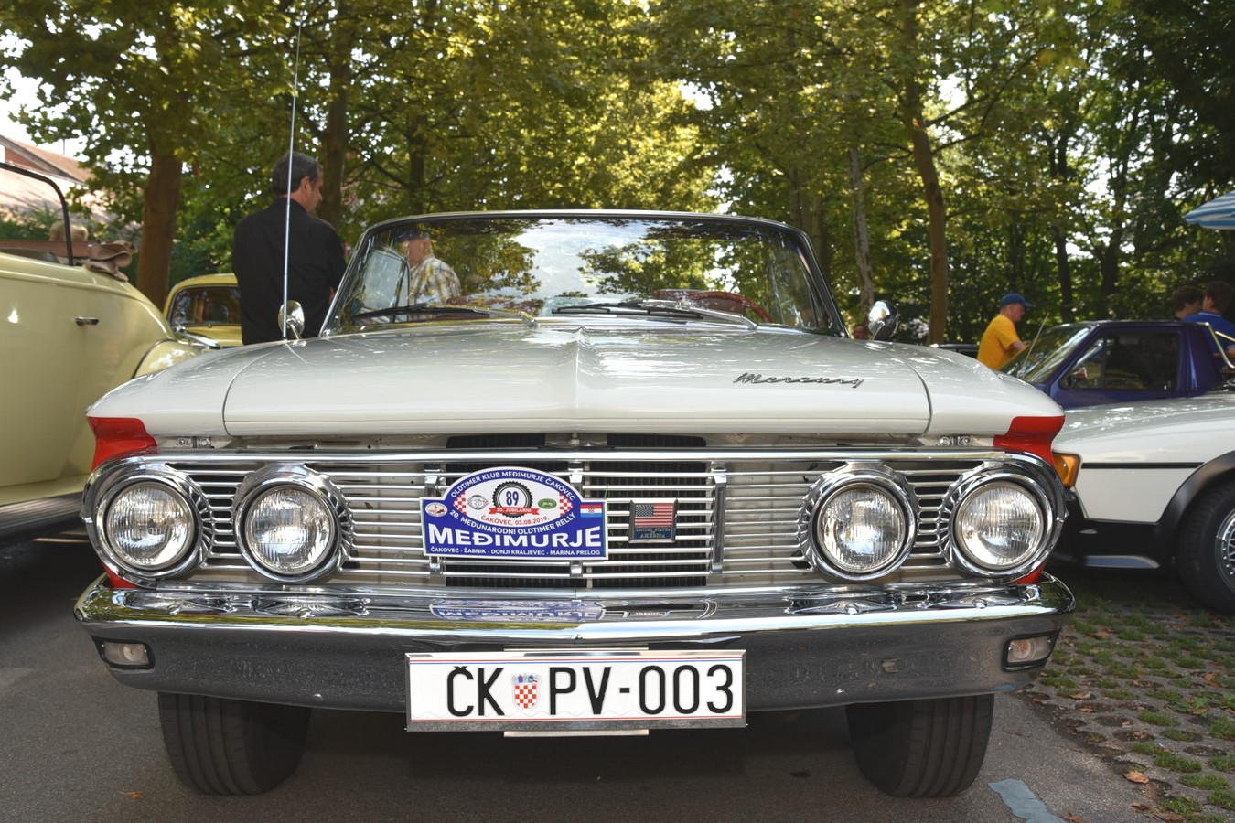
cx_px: 618
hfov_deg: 50.7
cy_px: 412
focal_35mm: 38
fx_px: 1304
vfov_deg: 35.1
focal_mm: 38
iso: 400
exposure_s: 1/200
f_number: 9
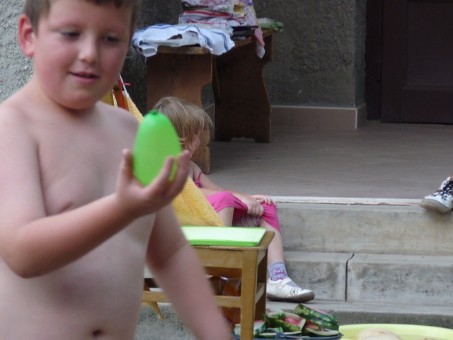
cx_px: 226
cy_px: 170
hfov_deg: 8.4
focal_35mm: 236
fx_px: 3088
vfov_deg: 6.3
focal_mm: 23.7
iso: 100
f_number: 3.6
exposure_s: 1/80
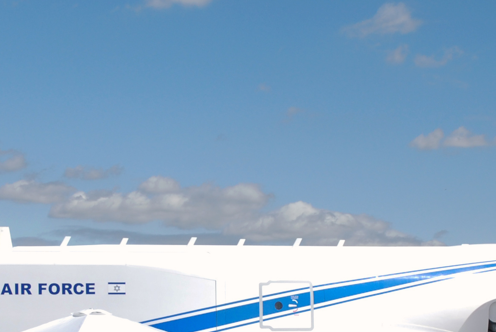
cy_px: 321
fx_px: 1642
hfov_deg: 17.2
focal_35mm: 119
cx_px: 205
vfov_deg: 11.5
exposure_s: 1/400
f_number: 10
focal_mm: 24
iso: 160
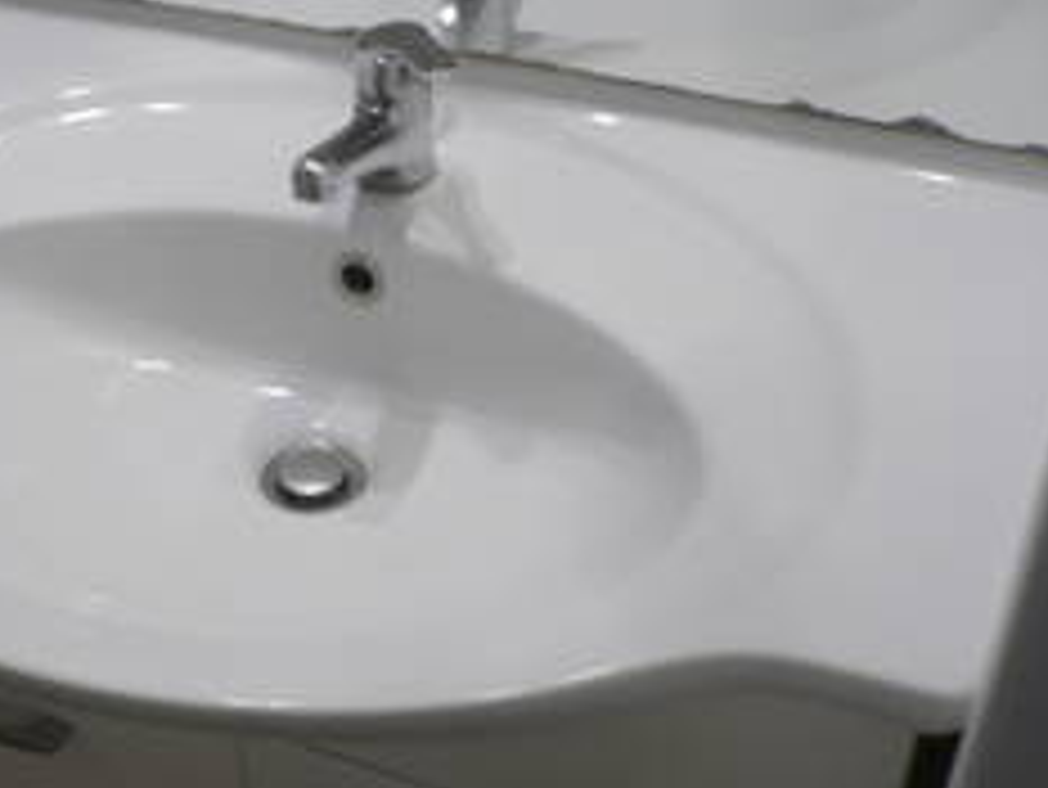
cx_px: 252
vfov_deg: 27.0
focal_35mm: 54
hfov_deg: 34.7
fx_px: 1636
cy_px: 495
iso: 100
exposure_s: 1/30
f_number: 2.8
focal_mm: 5.8
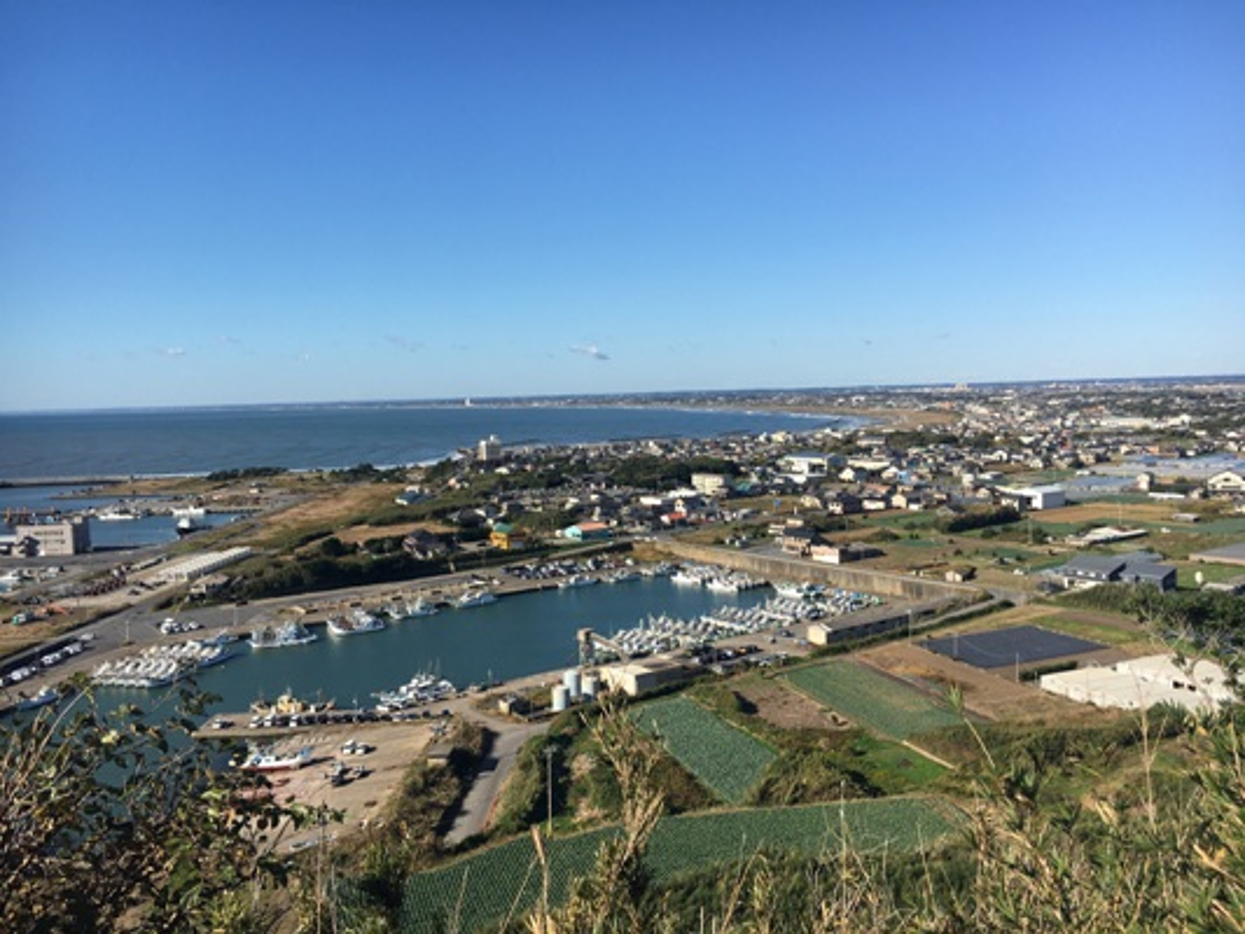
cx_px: 622
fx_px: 1043
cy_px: 467
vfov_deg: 48.2
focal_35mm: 29
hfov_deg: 61.6
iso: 25
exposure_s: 1/1709
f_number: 2.2
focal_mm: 4.15
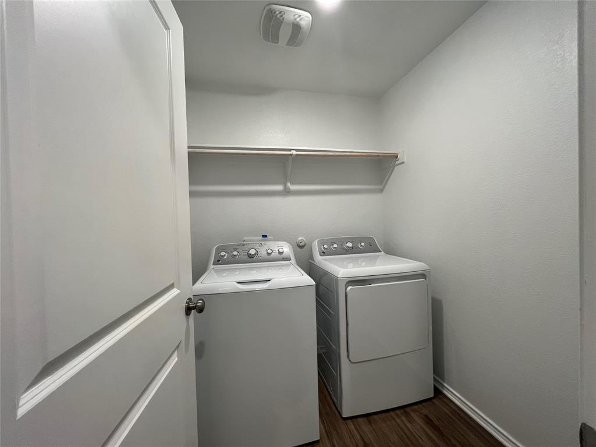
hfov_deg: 106.2
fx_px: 224
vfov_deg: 89.9
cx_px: 298
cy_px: 224
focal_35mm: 13
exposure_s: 1/120
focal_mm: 1.57
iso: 200
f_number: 1.8
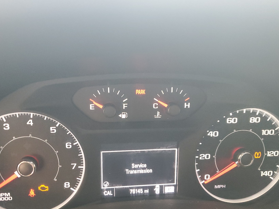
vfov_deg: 43.9
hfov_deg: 56.8
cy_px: 126
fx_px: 258
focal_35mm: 32
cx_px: 134
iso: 412
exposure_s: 1/60.2
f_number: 1.5
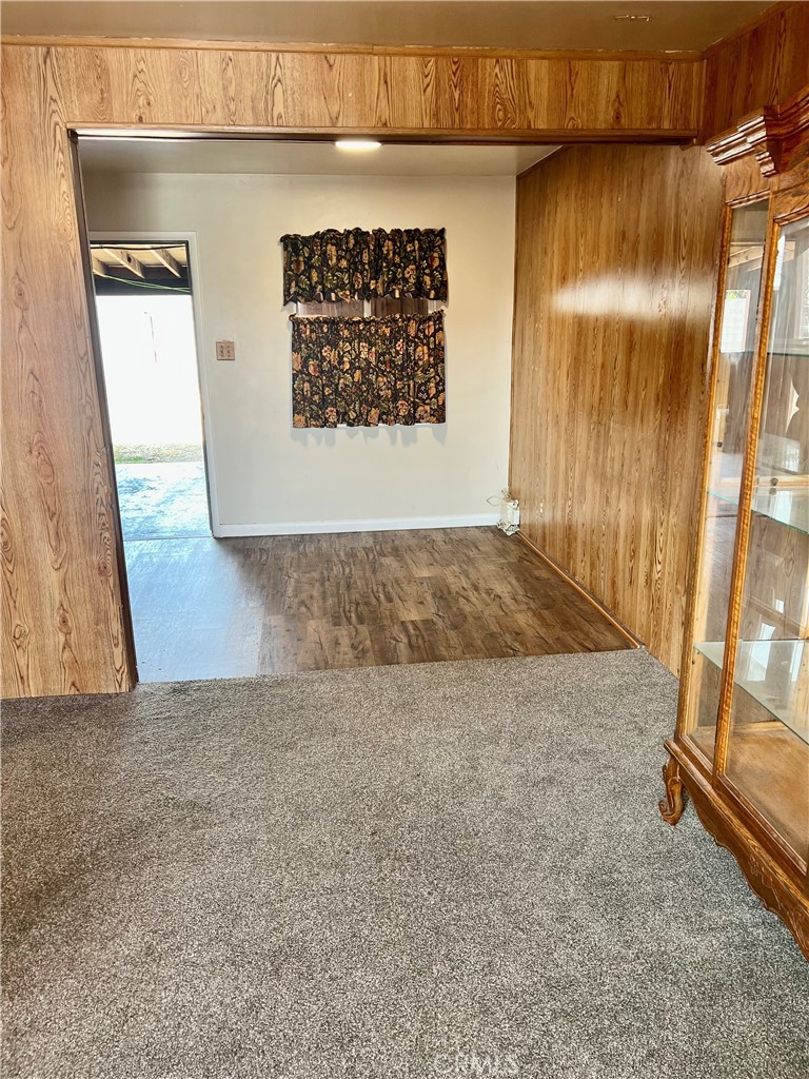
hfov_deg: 53.1
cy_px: 540
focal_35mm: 26
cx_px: 404
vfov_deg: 67.3
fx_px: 810
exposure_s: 1/60
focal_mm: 5.7
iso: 100
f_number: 1.5
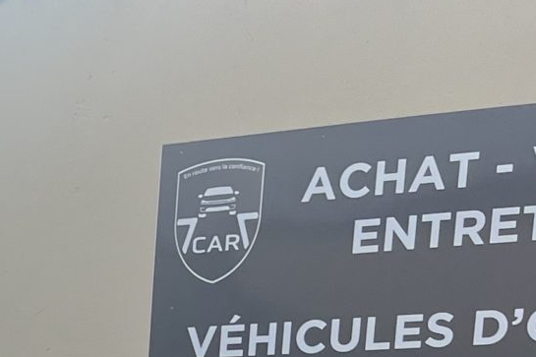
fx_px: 1890
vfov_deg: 9.5
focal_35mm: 127
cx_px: -411
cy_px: 873
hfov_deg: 14.3
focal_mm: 5.1
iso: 50
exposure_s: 1/1056
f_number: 1.6
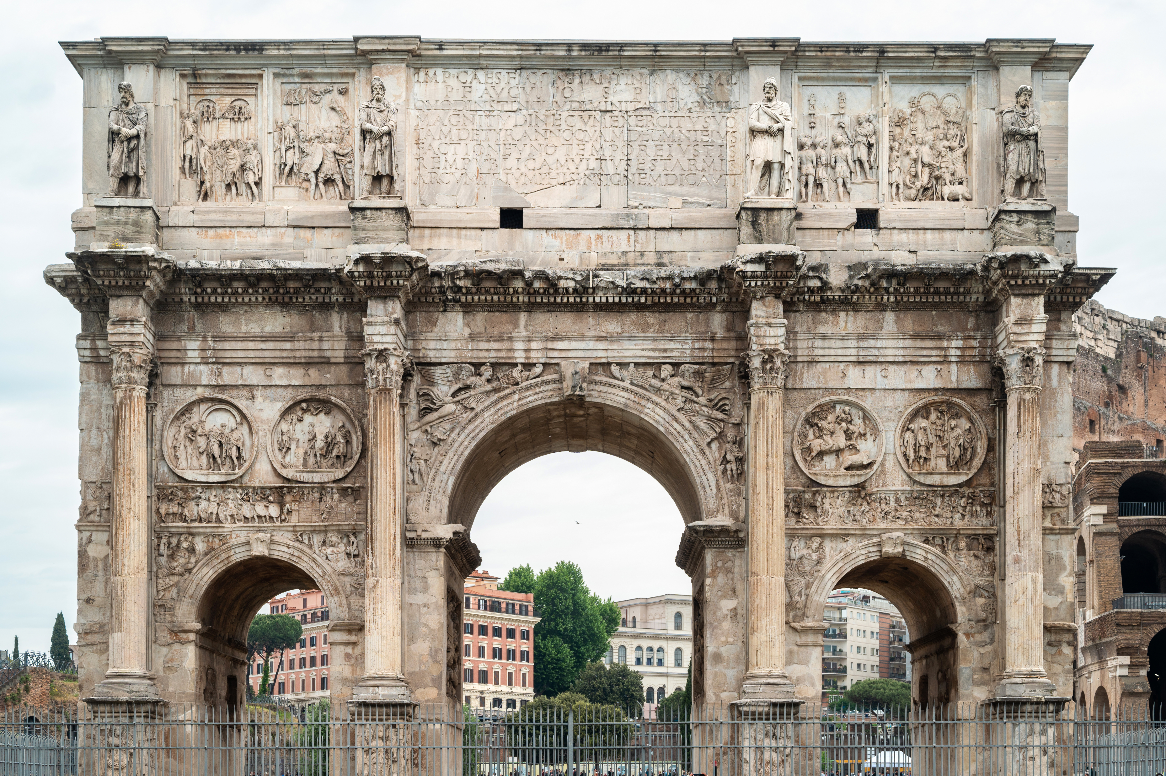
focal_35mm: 50
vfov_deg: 27.0
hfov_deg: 39.6
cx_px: 583
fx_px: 1618
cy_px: 388
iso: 100
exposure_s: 1/125
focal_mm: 50
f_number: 5
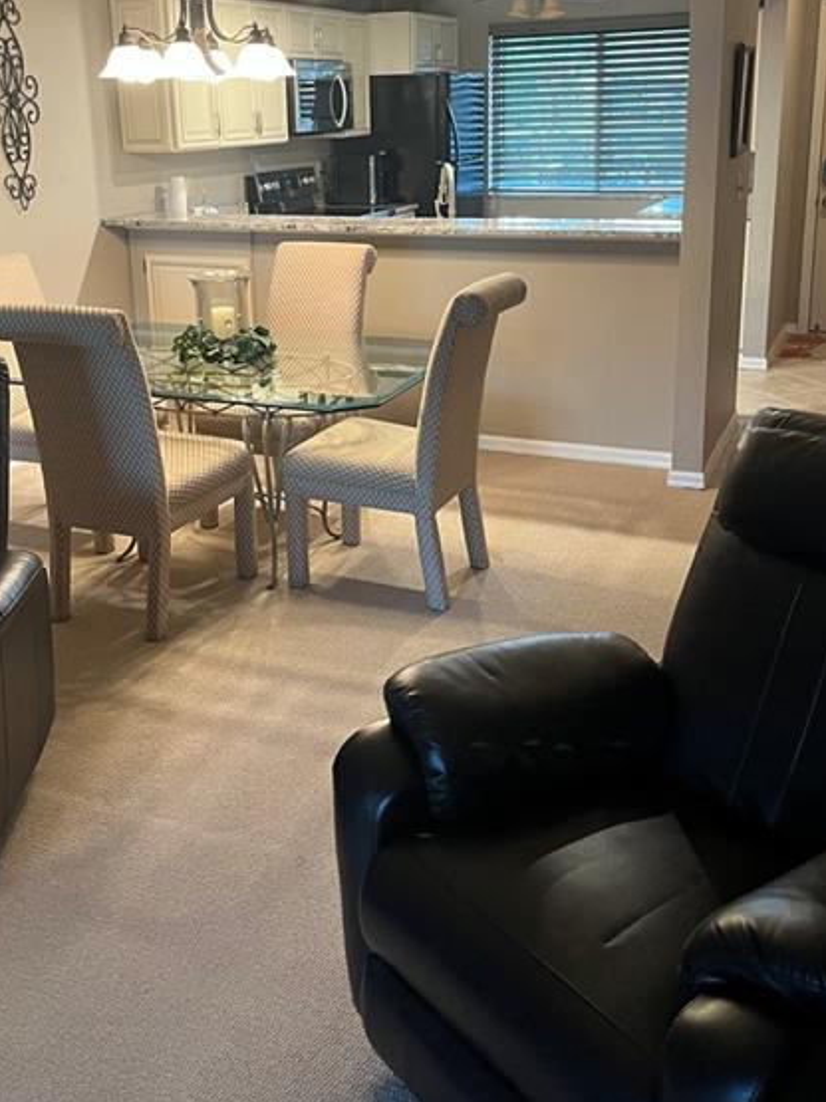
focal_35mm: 36
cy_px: 409
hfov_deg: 39.6
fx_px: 1146
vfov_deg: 50.8
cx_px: 377
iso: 400
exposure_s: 1/60
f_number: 1.6
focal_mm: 5.1
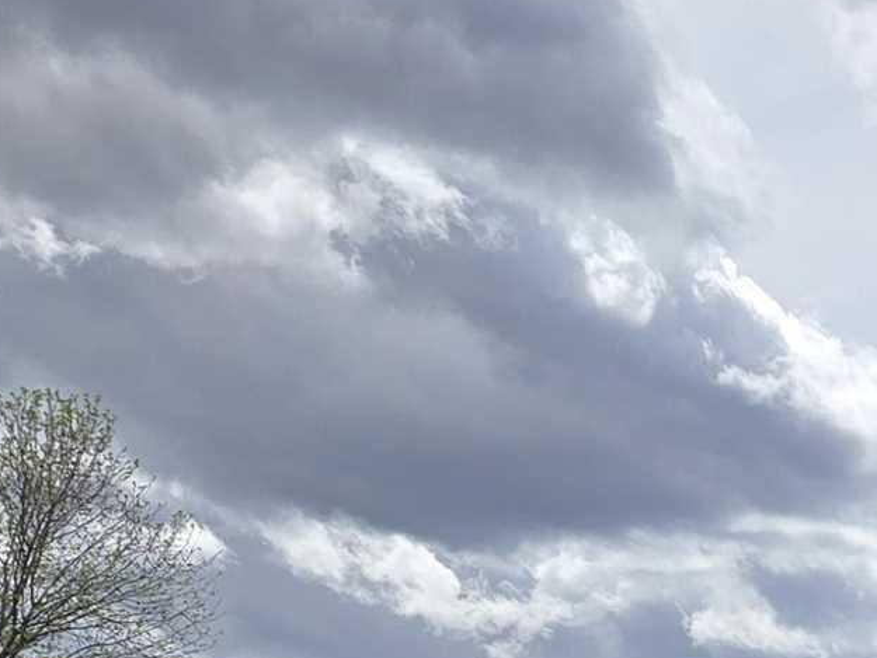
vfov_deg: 11.9
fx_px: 2863
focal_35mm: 113
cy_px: 1263
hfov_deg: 14.9
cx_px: 1640
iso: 25
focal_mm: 5.4
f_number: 1.8
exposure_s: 1/2745
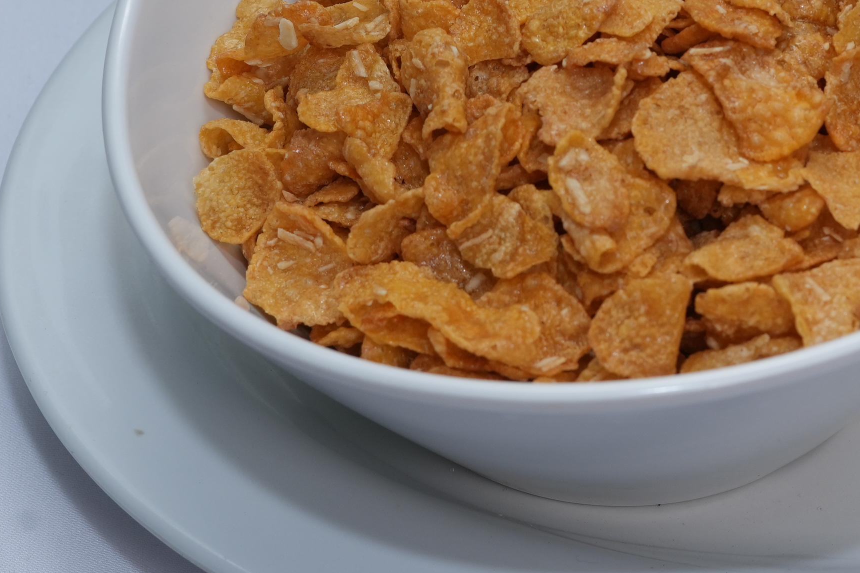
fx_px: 3201
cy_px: 112
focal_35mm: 134
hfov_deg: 14.9
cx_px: 956
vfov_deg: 10.2
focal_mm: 50
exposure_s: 1/100
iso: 250
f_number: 7.1
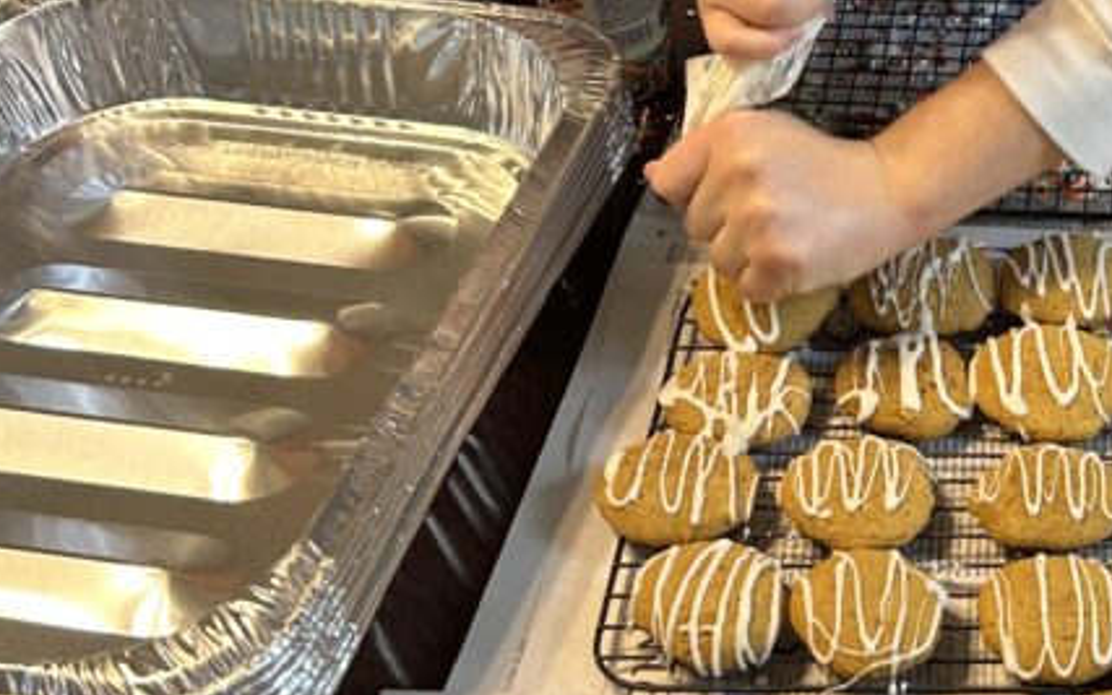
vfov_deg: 17.6
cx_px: 1078
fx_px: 2243
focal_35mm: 74
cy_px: 282
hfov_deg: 26.5
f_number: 1.5
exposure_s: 1/60
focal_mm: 5.7
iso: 64
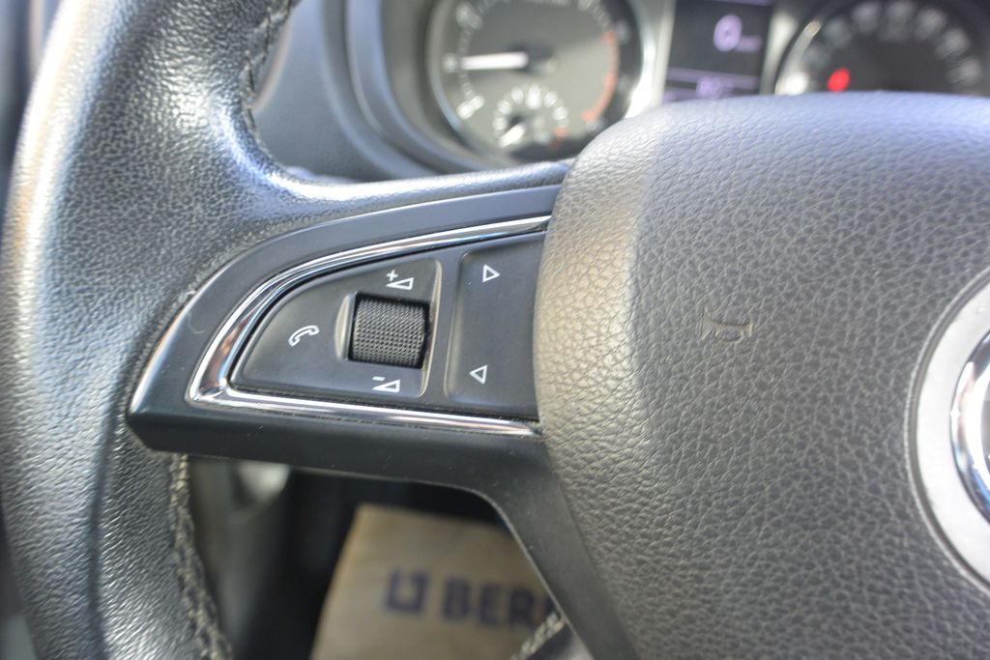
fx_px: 743
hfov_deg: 67.4
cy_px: 330
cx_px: 495
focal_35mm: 27
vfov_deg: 47.9
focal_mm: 10
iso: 400
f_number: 3.5
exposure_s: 1/60
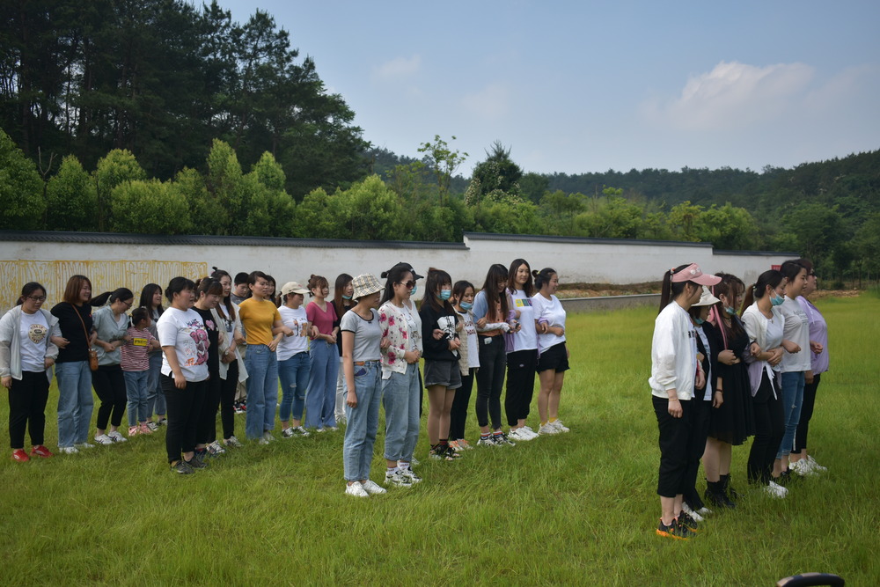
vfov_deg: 36.9
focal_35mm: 36
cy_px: 294
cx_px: 440
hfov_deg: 53.1
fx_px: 880
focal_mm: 24
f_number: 4
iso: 100
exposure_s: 1/640
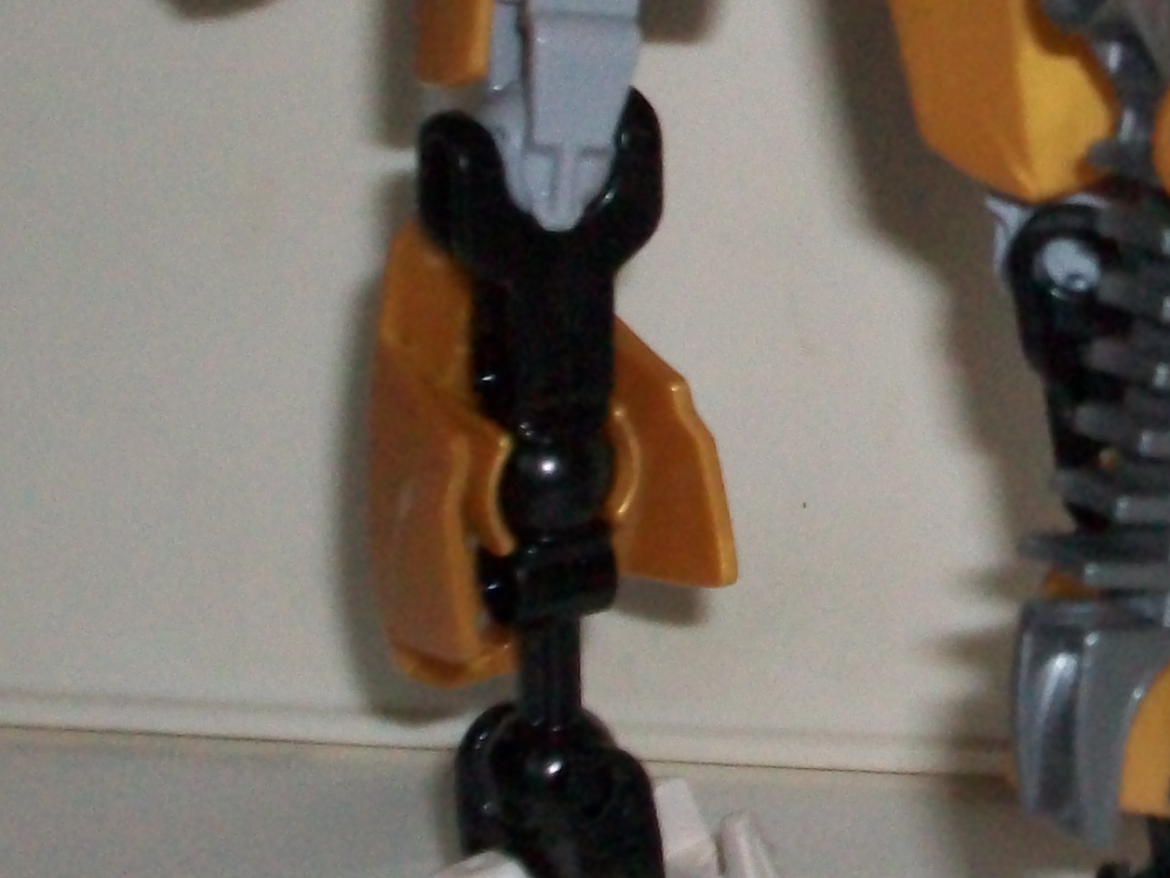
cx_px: 1286
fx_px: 3921
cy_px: 73
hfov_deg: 16.5
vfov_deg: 12.7
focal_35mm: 116
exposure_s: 1/160
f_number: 3.2
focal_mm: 7.1
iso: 200
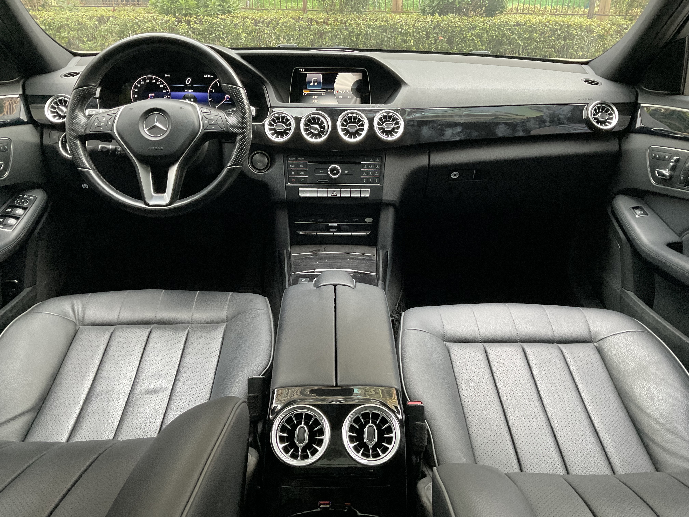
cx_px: 344
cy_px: 258
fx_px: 577
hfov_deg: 61.7
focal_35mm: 29
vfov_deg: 48.2
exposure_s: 1/60
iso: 160
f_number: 1.8
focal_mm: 3
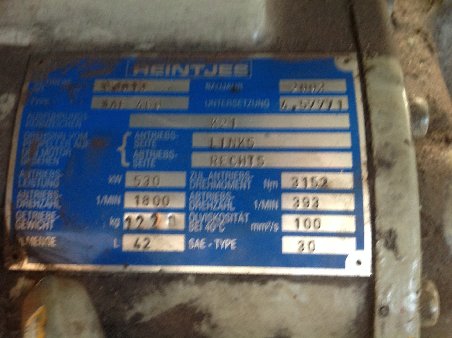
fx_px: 456
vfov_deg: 40.6
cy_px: 169
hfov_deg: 52.7
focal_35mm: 35
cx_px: 226
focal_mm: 4.28
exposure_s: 1/15
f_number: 2.4
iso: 250
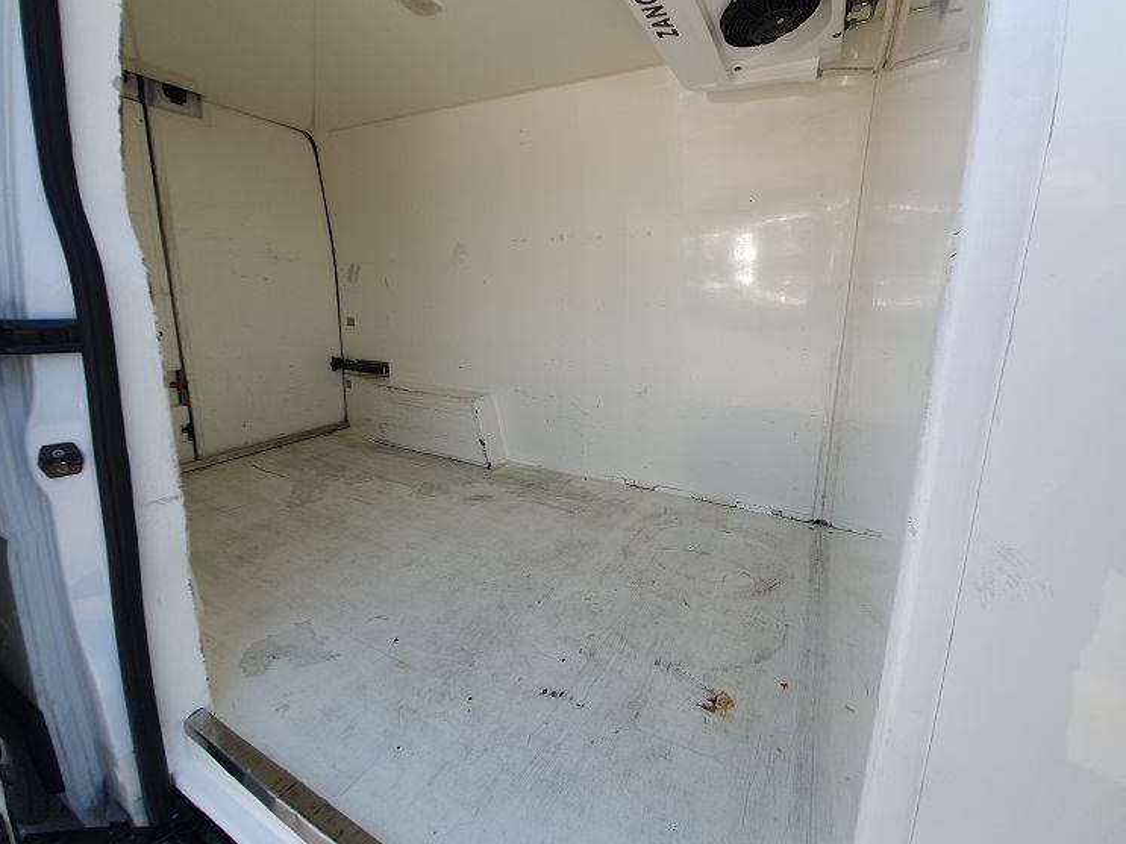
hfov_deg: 102.0
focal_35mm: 14
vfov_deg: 85.6
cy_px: 402
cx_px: 580
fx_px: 455
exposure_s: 1/289
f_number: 2.2
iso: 50
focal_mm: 1.8
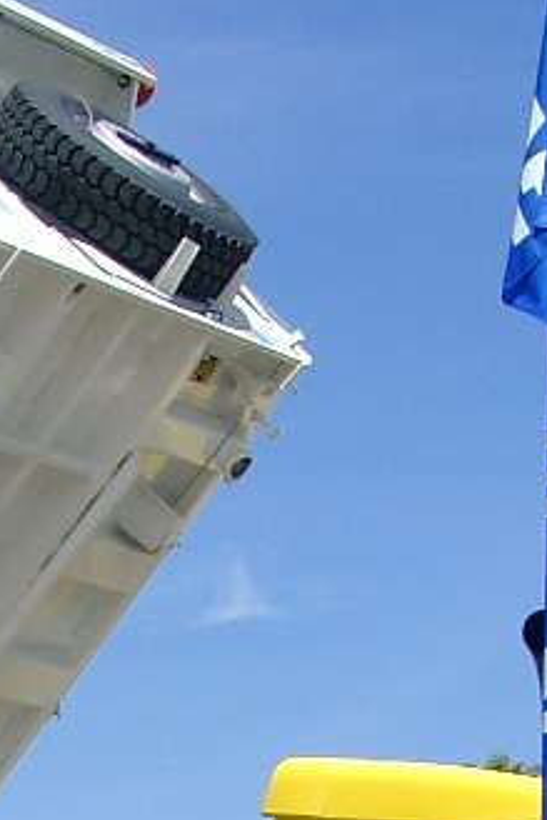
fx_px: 3142
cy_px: 1175
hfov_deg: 9.8
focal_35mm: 138
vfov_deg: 14.0
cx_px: -62
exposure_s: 1/946
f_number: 4
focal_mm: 7.13
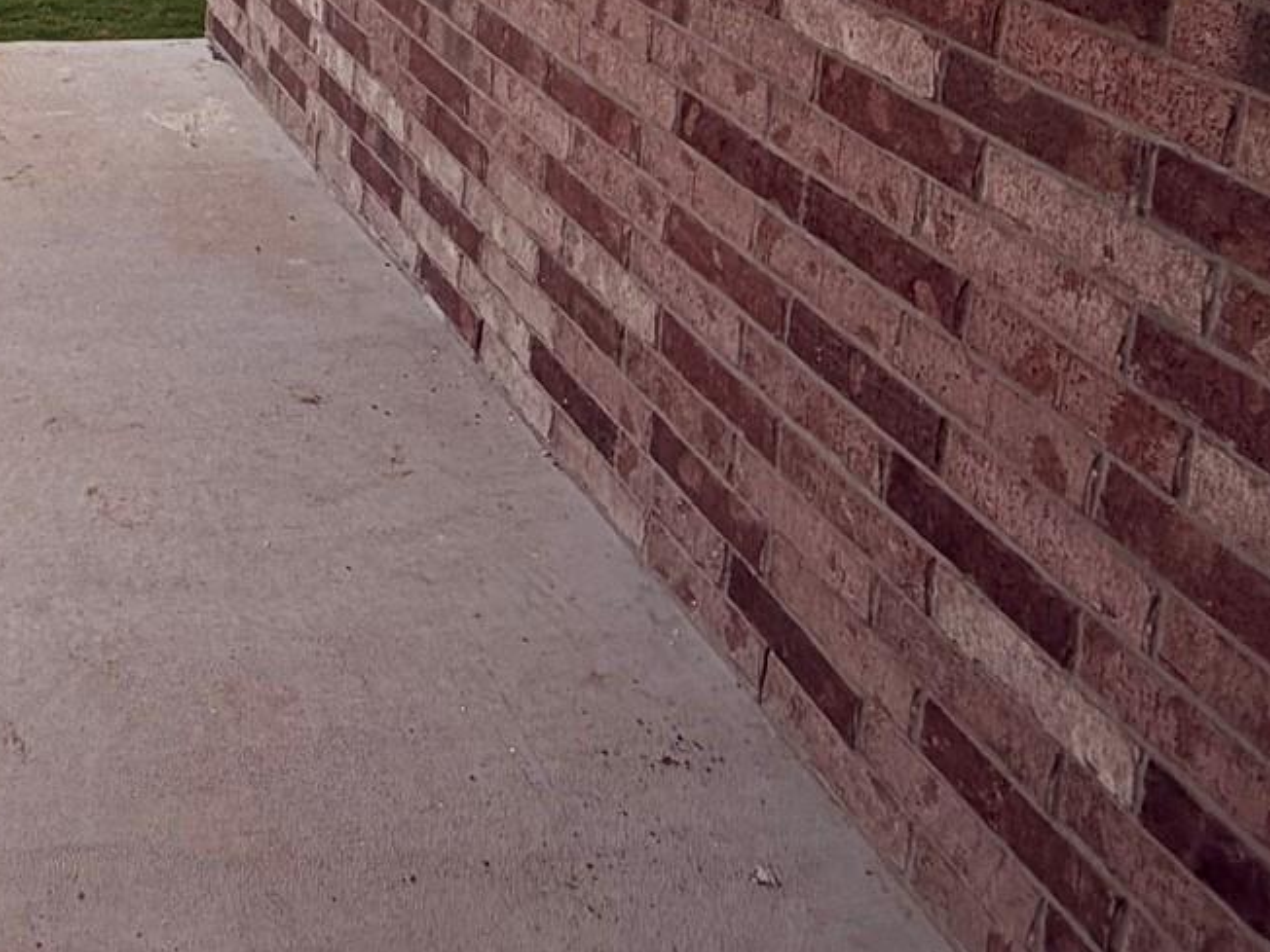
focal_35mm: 44
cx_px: -119
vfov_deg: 27.2
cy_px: -306
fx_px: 1614
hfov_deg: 36.5
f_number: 2.2
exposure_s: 1/770
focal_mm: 2.22
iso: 32
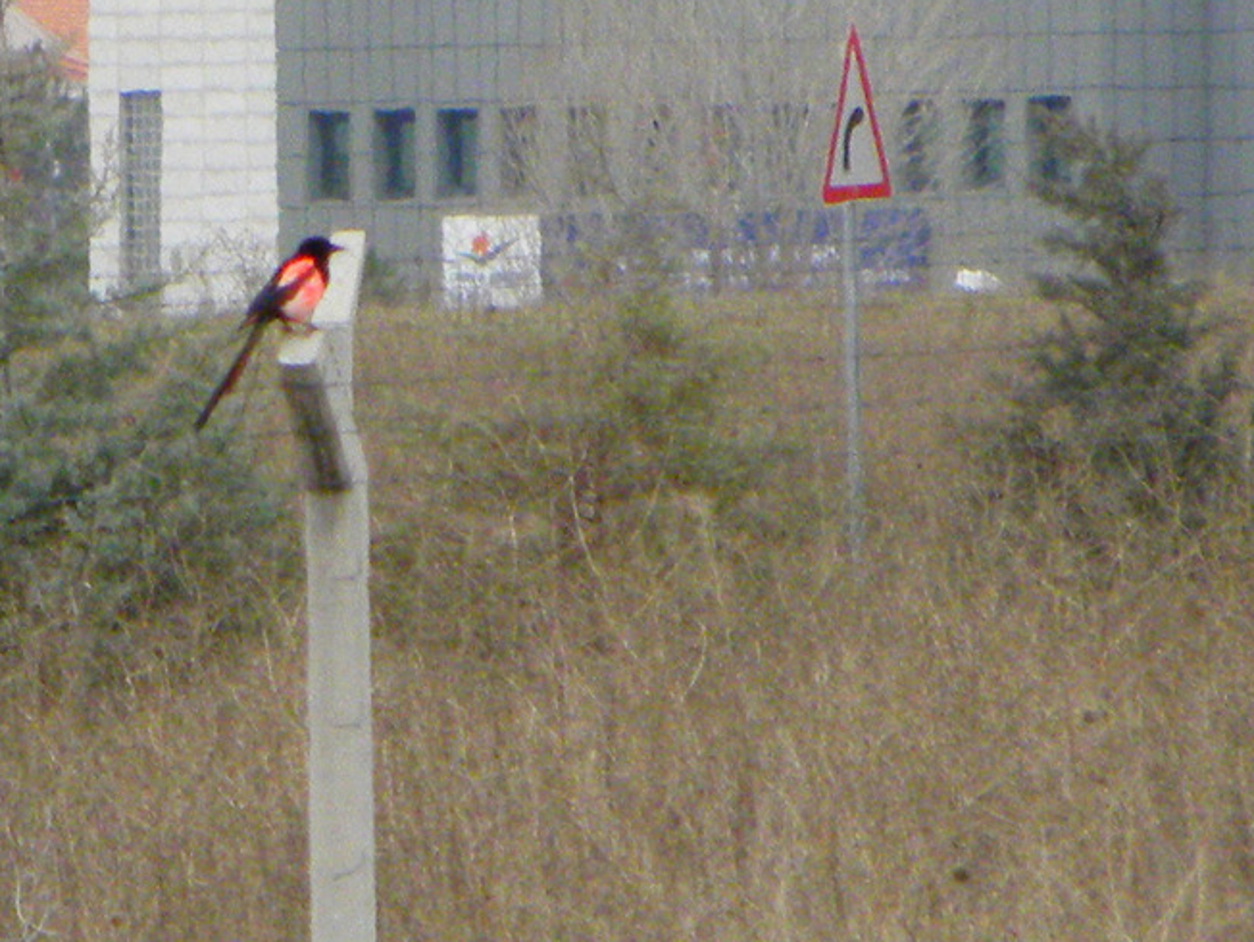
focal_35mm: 766
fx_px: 27770
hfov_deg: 2.6
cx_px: 519
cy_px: 434
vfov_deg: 1.9
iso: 186
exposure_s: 1/166
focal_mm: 110.4
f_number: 5
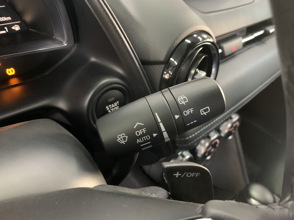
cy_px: 110
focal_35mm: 26
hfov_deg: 67.3
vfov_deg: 53.1
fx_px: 221
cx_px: 147
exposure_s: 1/25
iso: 640
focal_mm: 4.25
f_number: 1.8
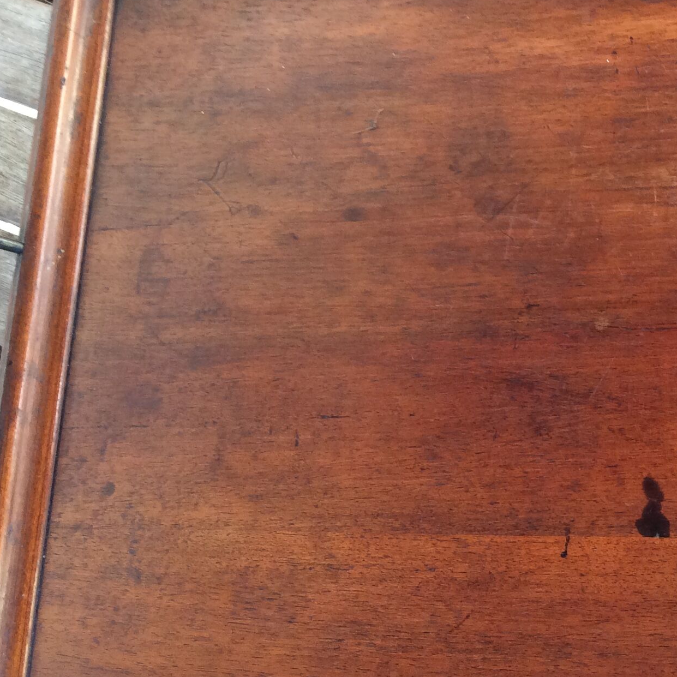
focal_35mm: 59
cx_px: 580
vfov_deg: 29.1
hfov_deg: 28.2
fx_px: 1305
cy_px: 363
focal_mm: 3.3
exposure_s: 1/25
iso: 80
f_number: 2.4
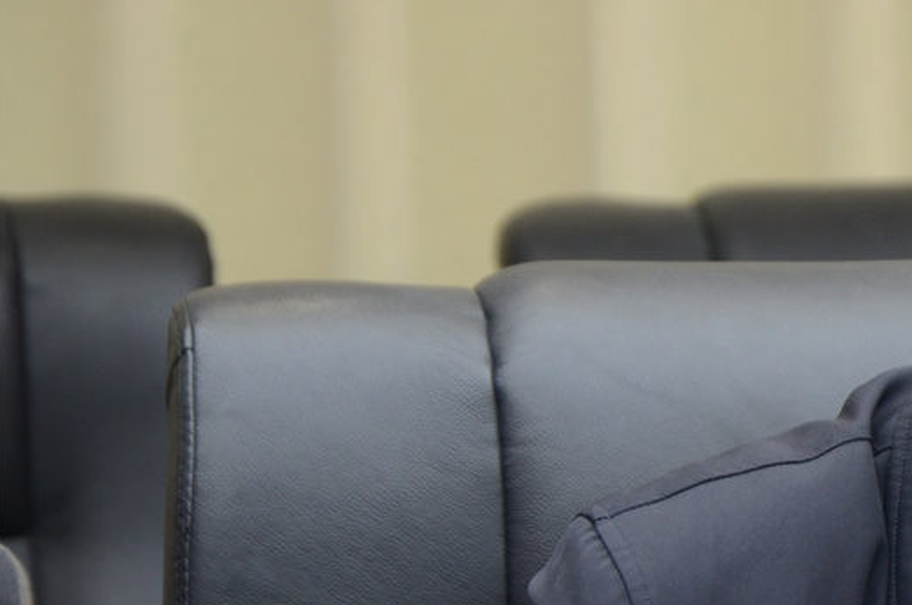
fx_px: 9963
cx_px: 1216
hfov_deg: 5.2
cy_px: 613
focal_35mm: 394
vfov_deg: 3.5
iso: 400
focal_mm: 98
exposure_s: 1/25
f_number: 6.3
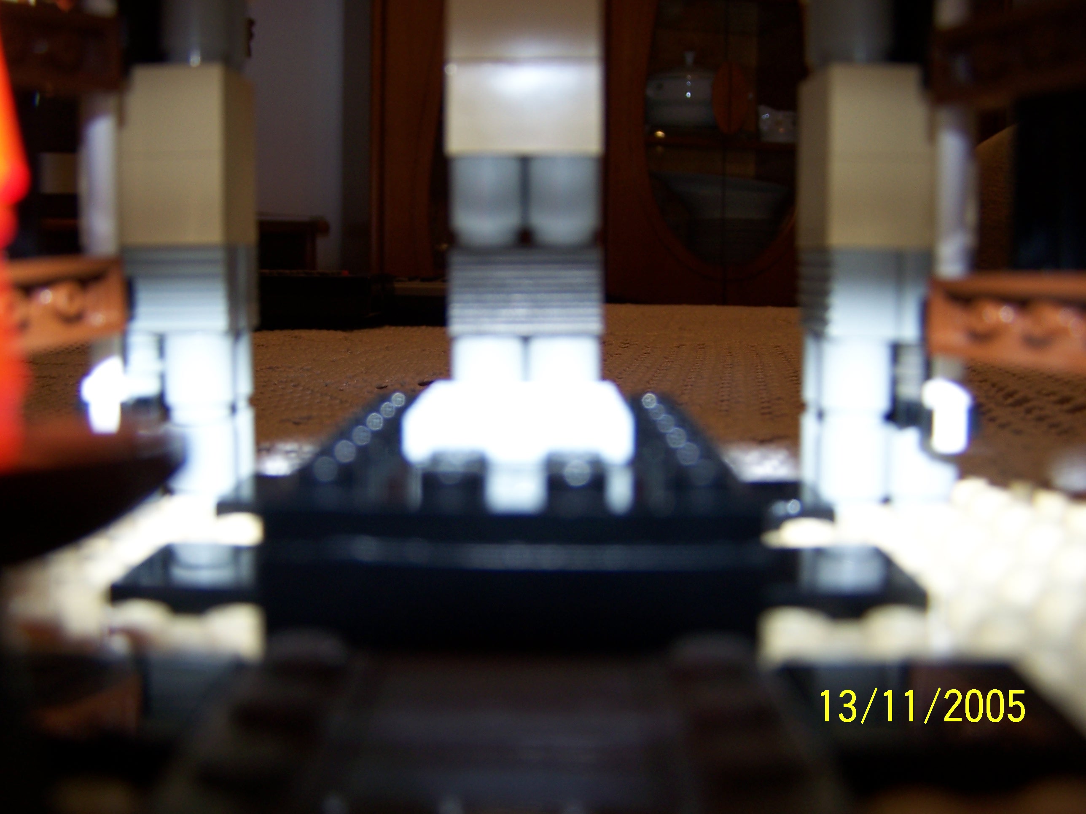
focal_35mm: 38
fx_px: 1192
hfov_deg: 49.0
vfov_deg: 37.7
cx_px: 543
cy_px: 407
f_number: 2.8
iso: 80
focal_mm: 6.3
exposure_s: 1/60
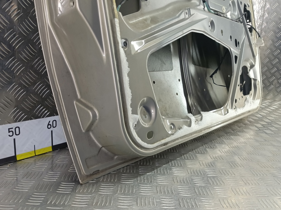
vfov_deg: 51.4
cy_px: 105
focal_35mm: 27
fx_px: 219
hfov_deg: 65.3
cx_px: 140
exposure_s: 1/50
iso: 153
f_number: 1.6
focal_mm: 4.11
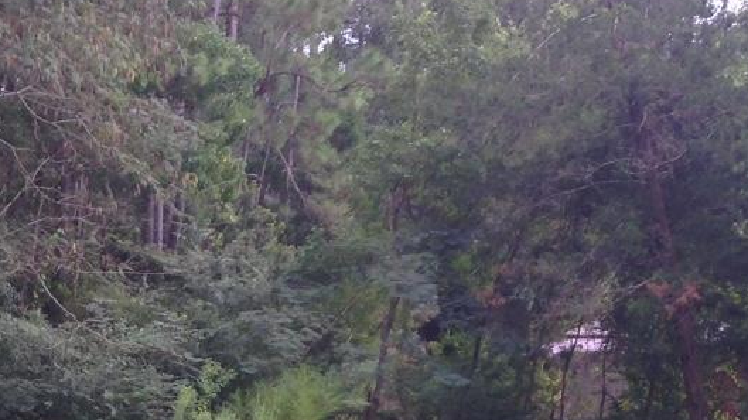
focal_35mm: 111
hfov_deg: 18.2
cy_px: 755
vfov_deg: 10.3
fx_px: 2201
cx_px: -164
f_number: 2.4
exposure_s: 1/181
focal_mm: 4.12
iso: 50
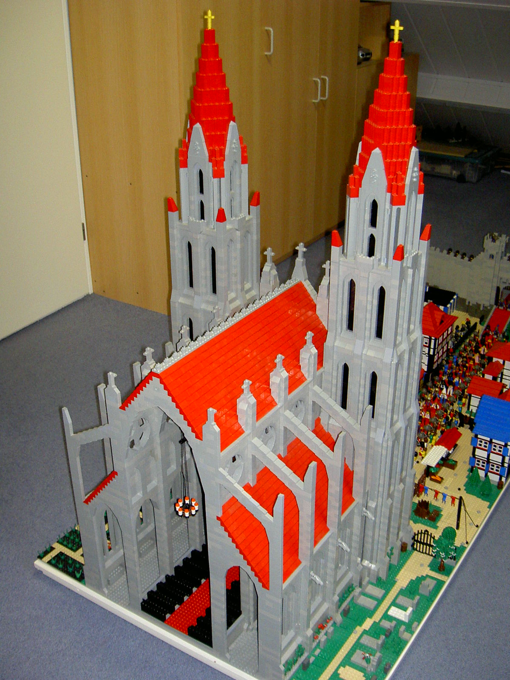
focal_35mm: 39
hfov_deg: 36.8
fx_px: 766
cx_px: 255
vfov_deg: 47.9
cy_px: 340
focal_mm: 8
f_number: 2.8
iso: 100
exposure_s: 1/59.5
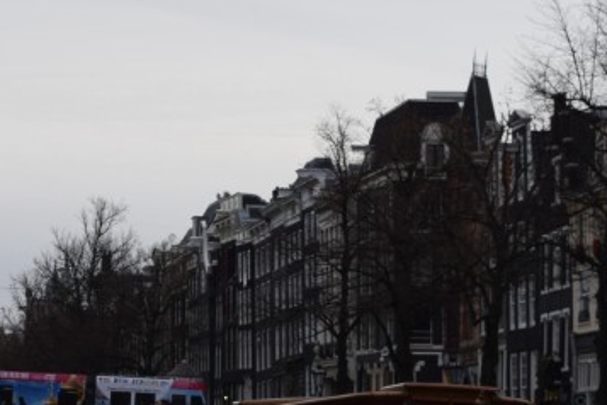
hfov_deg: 11.7
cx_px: -141
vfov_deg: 8.0
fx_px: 2900
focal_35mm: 172
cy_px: 119
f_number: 8
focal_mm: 40
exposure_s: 1/250
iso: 360
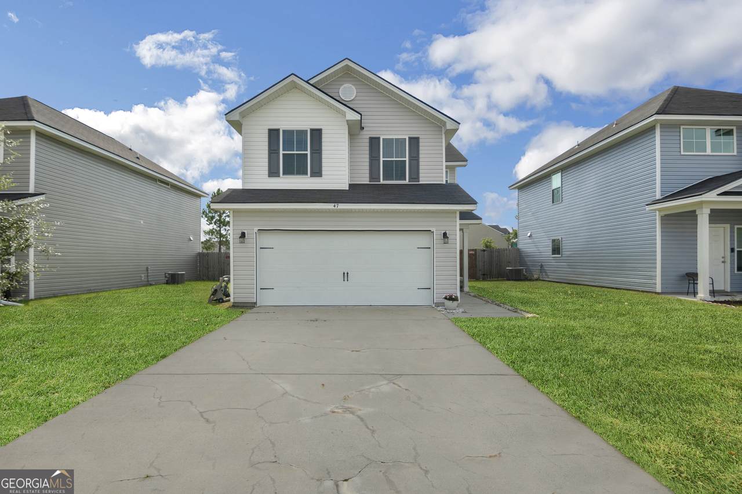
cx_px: 371
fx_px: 340
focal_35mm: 16
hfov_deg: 95.0
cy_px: 247
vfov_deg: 72.0
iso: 100
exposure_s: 1/250
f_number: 7.1
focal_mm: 11
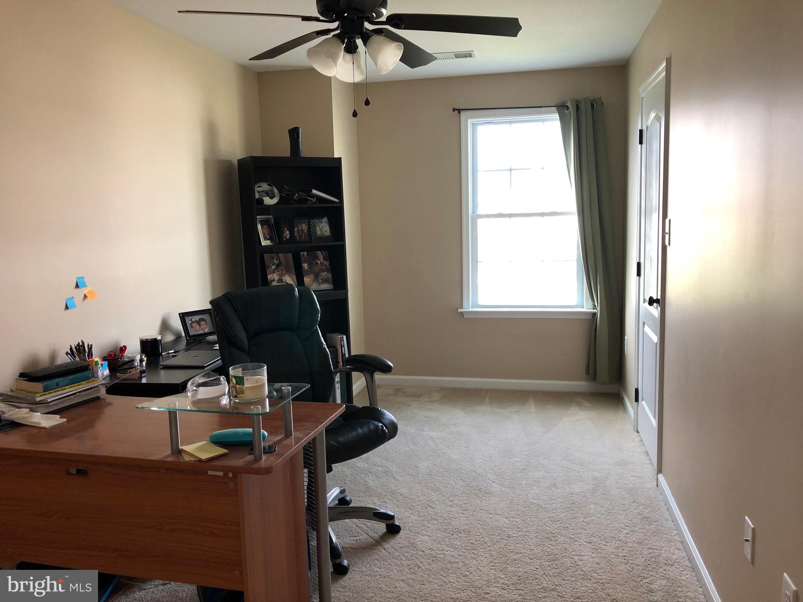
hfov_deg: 63.4
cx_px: 402
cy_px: 301
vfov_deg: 49.7
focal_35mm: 28
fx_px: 650
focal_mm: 3.99
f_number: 1.8
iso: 40
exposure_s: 1/20
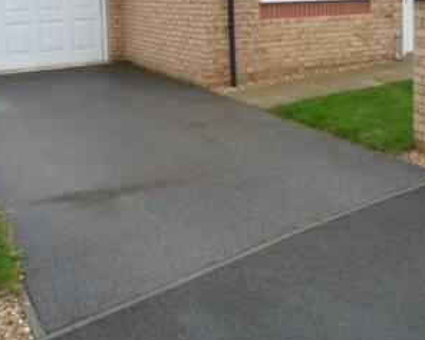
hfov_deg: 36.9
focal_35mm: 50
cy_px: 42
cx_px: 286
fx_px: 629
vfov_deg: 29.2
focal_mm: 4.9
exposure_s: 1/125
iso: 80
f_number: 3.3
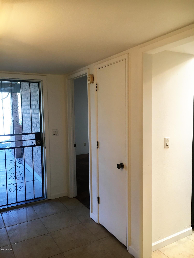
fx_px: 217
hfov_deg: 48.2
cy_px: 129
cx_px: 97
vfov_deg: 61.7
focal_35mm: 29
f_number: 2.2
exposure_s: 1/30
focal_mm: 4.15
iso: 64
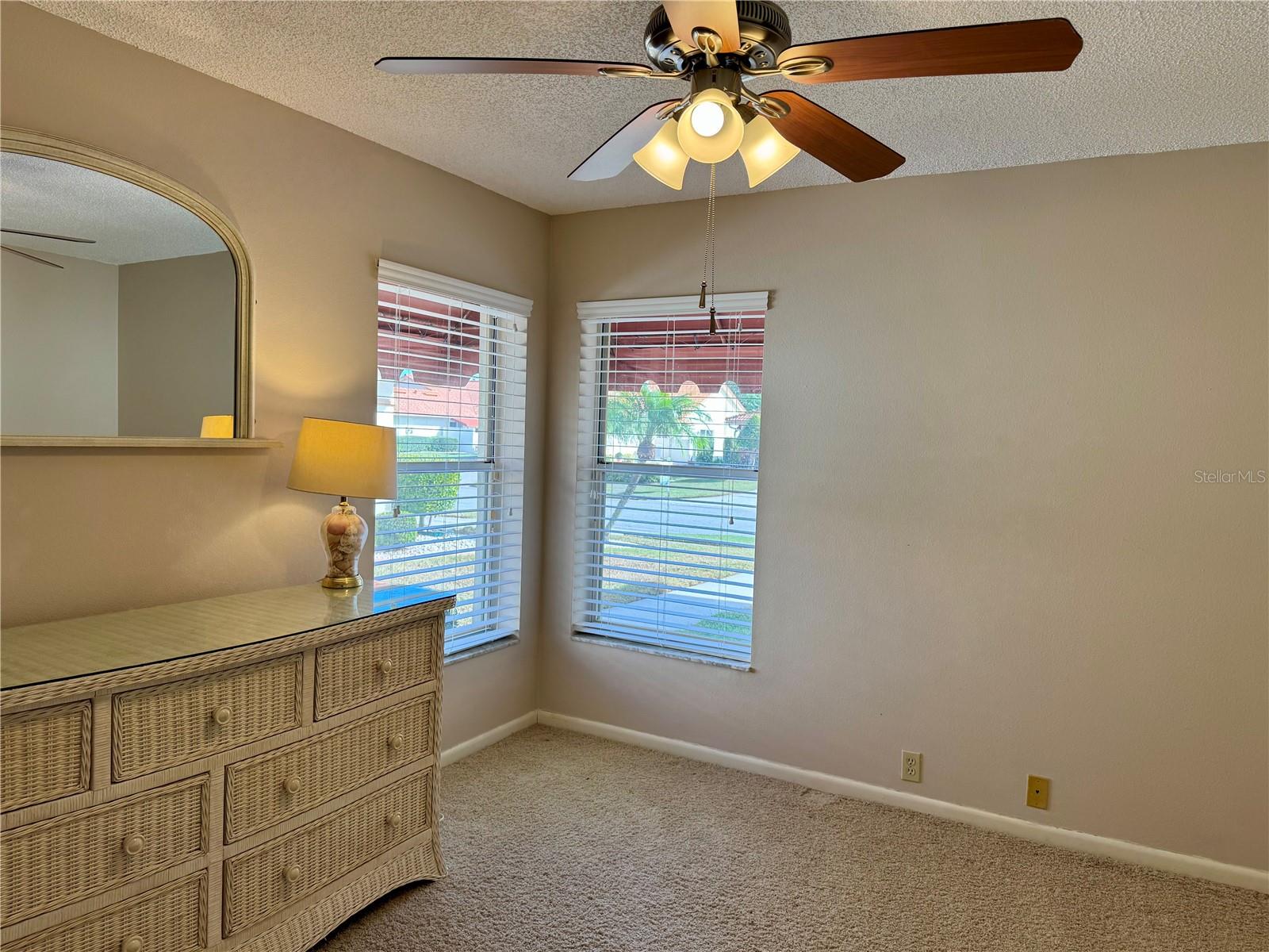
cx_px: 634
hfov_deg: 71.6
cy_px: 476
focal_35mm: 24
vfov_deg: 56.8
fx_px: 880
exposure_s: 1/283
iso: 80
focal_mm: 6.76
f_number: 1.78
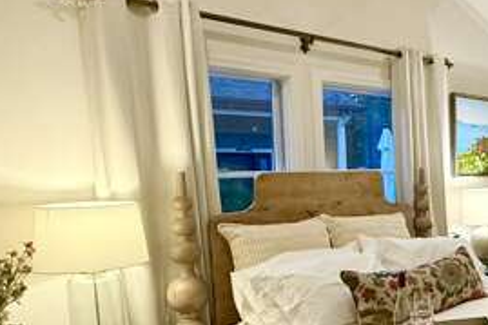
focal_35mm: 37
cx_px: 464
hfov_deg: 45.6
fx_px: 501
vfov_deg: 35.2
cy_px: 240
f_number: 2.2
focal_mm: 2.22
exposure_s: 1/120
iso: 500
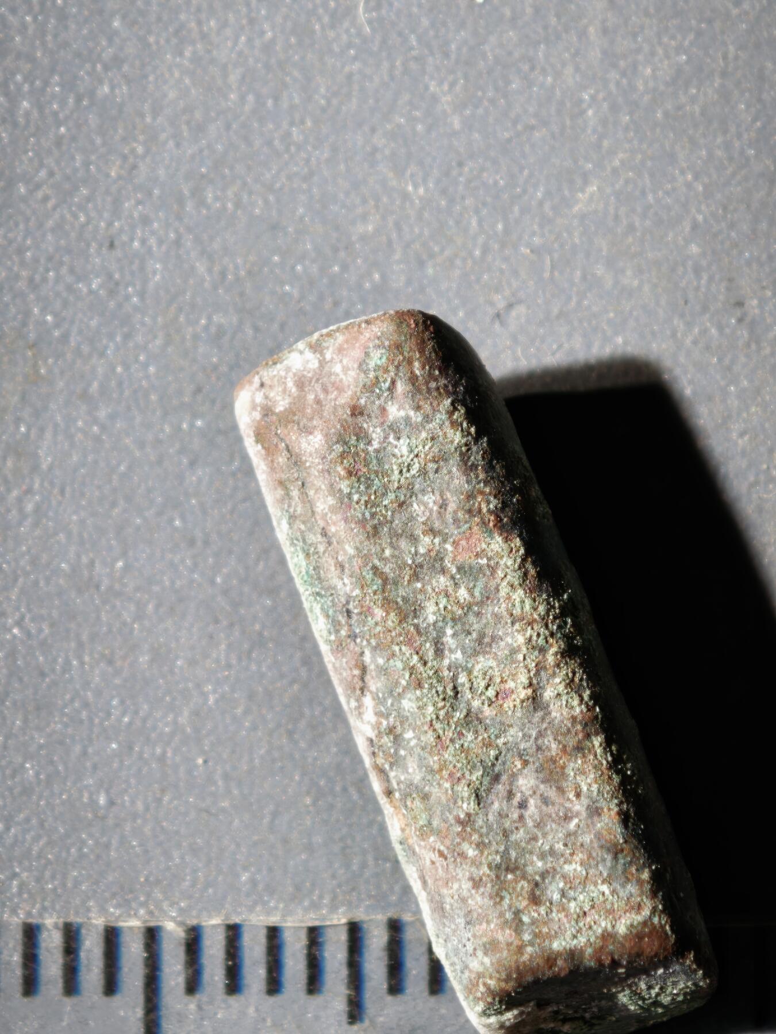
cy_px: 517
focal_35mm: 152
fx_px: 4543
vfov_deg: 13.0
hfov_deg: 9.8
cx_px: 388
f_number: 2
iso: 125
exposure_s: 1/100
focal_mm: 9
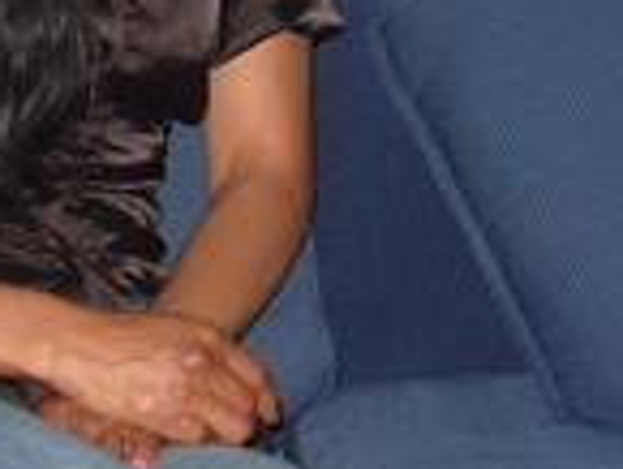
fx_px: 3494
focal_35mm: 194
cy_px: 189
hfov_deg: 10.1
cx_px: 43
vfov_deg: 7.7
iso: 120
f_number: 3
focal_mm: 9.9
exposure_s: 1/60
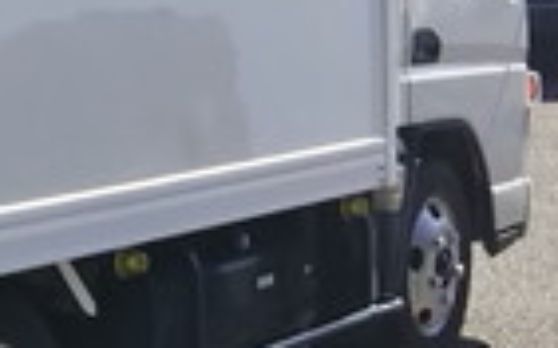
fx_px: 2189
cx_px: -360
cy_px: -87
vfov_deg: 9.0
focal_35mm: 144
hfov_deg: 13.4
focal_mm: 4
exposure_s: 1/807
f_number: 2.2
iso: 20
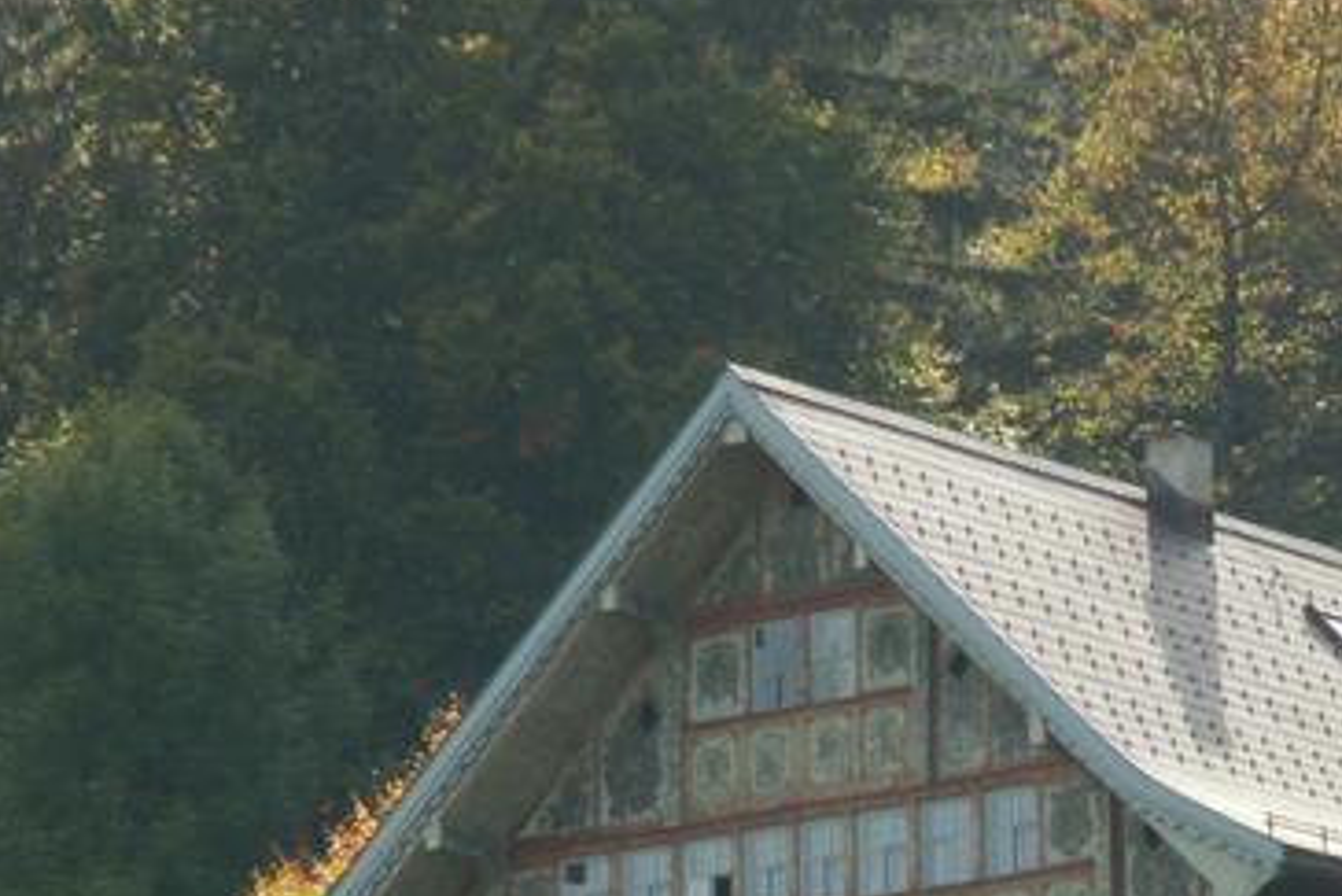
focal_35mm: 468
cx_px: 1051
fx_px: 17452
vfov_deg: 2.9
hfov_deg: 4.4
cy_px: 855
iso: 50
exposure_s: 1/60
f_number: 7.1
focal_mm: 42
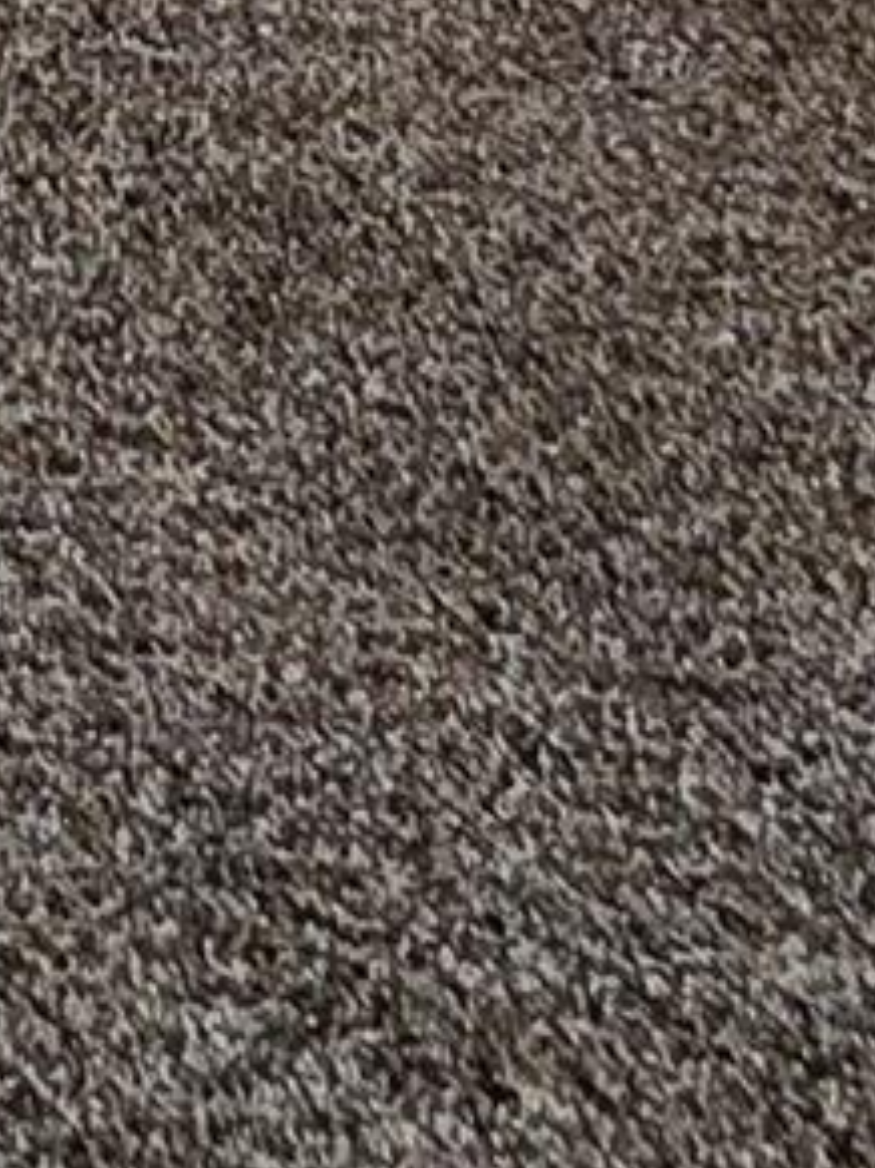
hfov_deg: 11.4
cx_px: -1341
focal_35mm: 103
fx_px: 3474
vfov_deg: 9.5
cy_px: -2938
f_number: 2.2
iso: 160
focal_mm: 2.2
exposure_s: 1/120
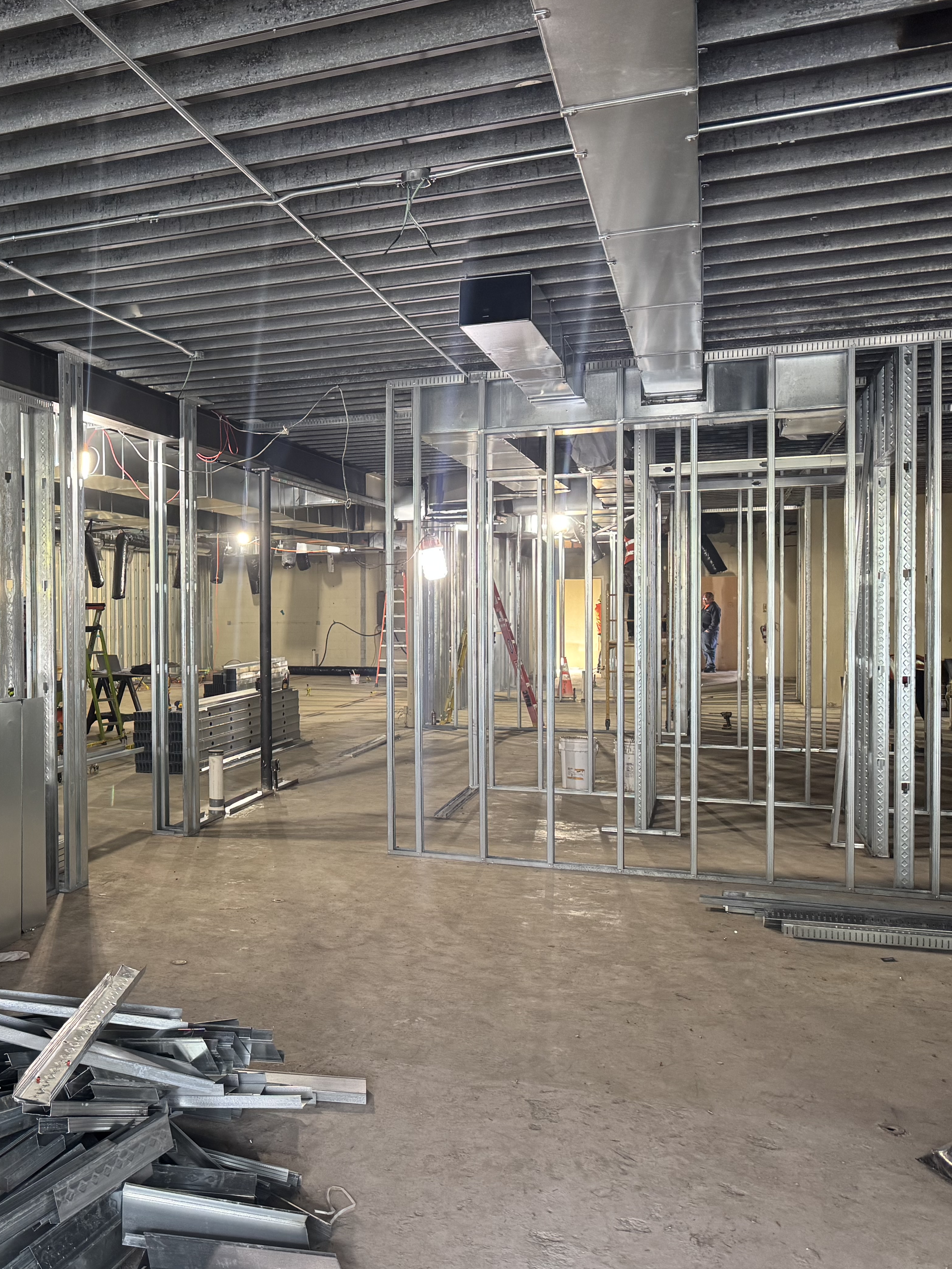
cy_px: 619
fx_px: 1210
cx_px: 94
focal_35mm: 33
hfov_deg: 39.8
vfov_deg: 55.3
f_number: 1.78
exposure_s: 1/60
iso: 250
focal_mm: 6.76
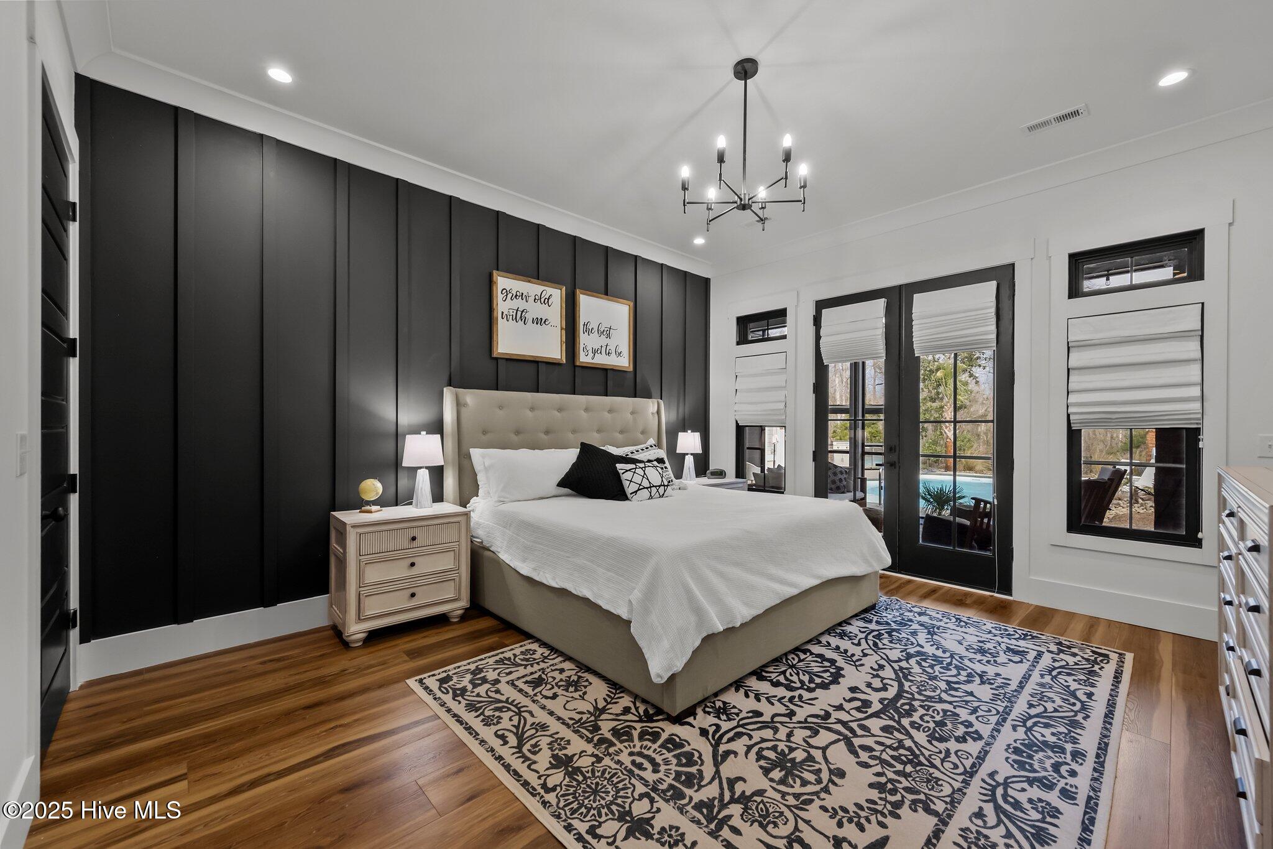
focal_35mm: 14
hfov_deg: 104.3
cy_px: 424
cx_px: 636
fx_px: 495
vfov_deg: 81.2
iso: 640
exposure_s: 1/8
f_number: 7.1
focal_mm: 14
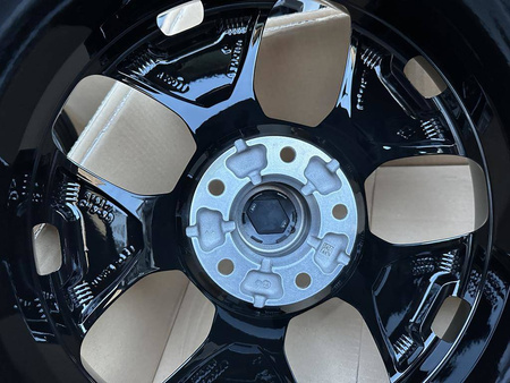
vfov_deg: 56.9
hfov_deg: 71.6
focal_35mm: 24
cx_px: 255
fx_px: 354
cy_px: 192
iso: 640
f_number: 1.78
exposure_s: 1/60
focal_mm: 6.86
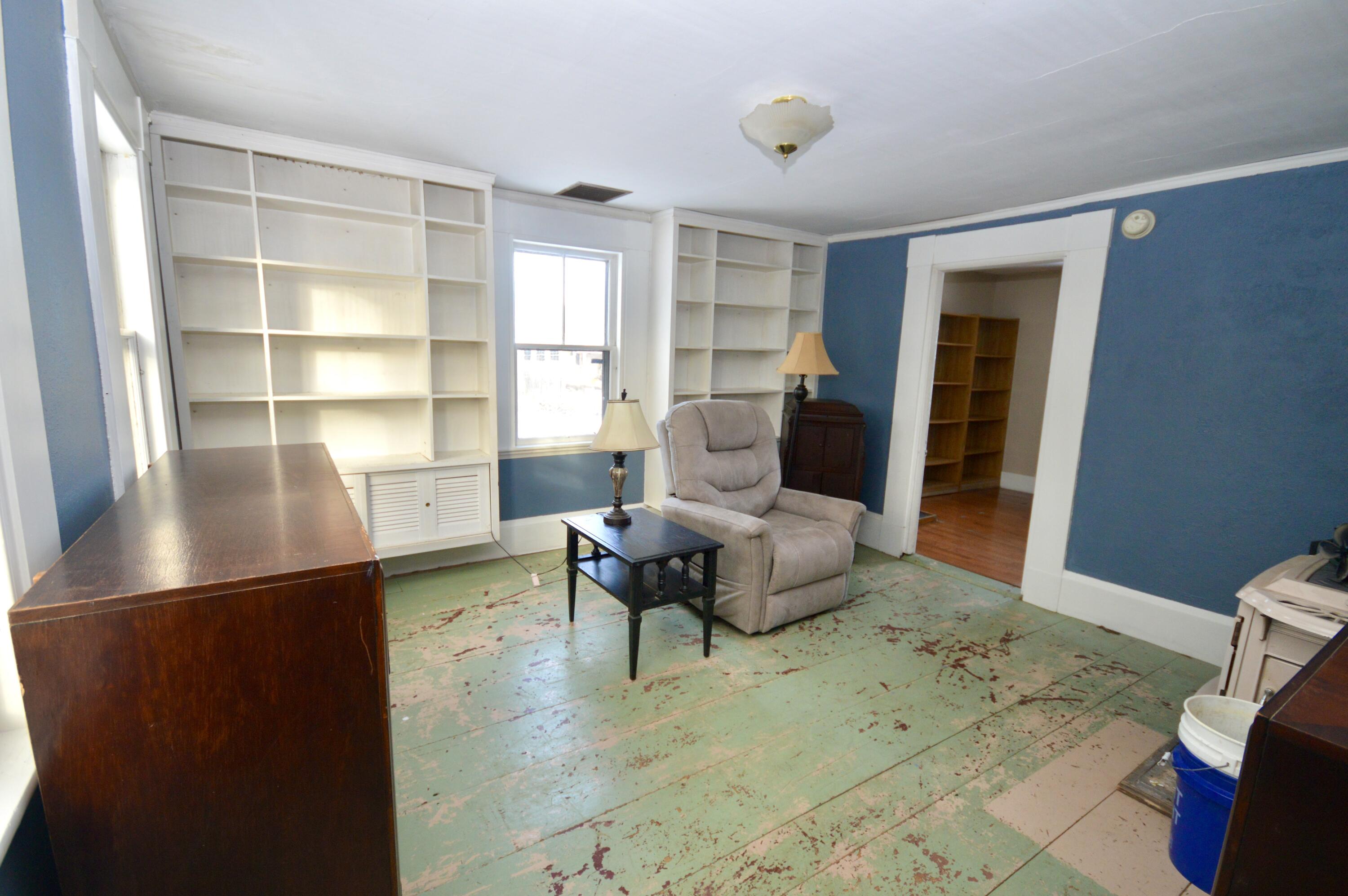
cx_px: 674
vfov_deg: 77.2
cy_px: 448
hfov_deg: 100.4
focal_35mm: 15
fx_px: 561
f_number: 4
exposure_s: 1/60
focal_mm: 10
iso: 500
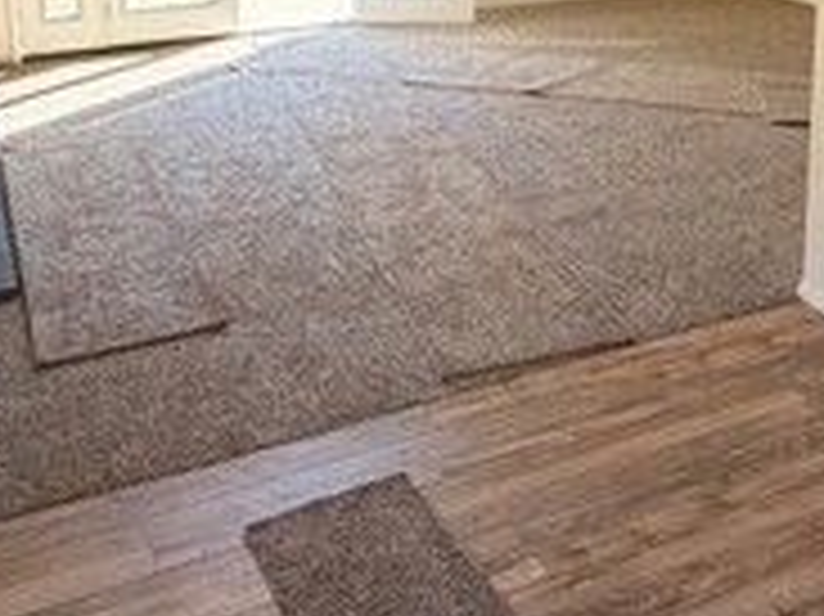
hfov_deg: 38.7
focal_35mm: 49
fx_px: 1166
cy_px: -63
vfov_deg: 27.2
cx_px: 513
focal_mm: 2.22
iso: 80
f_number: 2.2
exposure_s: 1/121
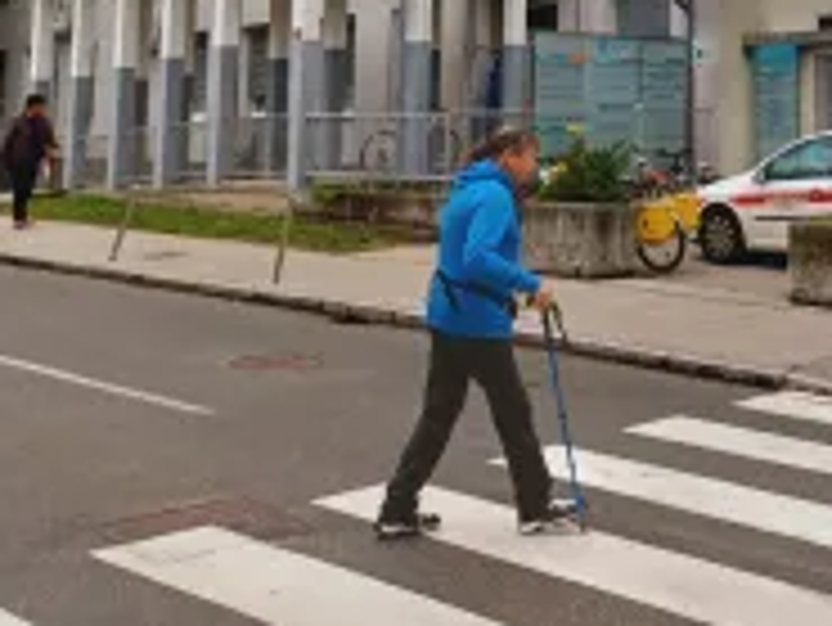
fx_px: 1299
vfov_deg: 25.6
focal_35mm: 54
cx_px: 774
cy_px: -18
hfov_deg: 33.4
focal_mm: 4.65
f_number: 1.8
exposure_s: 1/326
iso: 50
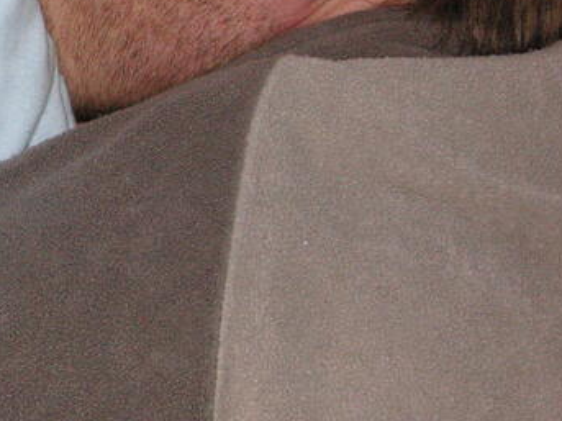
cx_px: -84
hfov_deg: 12.6
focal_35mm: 154
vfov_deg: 9.5
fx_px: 2499
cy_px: -31
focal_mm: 11
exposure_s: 1/60
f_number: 4
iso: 160
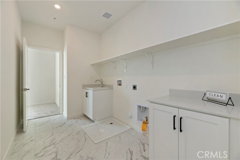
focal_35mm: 14
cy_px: 80
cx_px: 120
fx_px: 93
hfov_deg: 104.3
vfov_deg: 81.1
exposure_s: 1/10
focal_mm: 14
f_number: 10
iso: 500
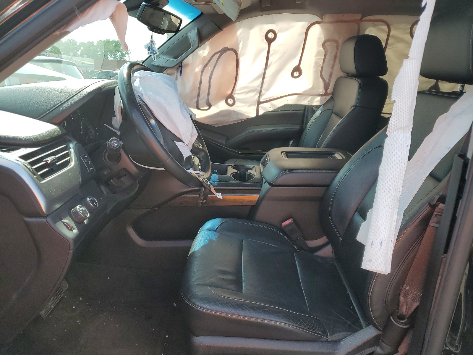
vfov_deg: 53.1
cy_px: 178
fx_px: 355
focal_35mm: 26
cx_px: 236
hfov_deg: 67.3
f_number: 1.5
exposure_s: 1/769
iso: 50
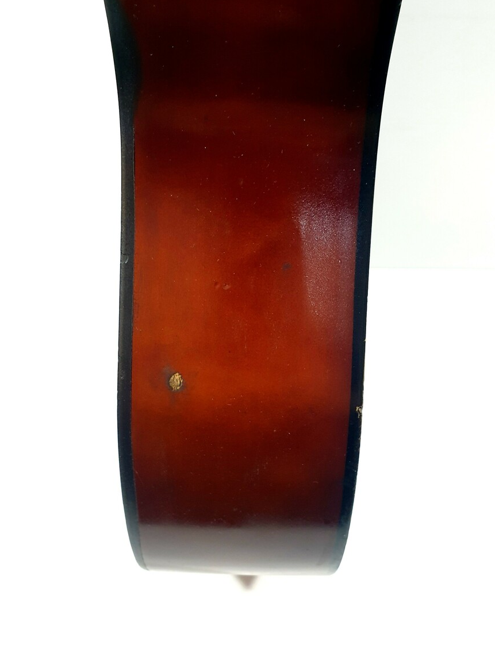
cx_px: 269
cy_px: 335
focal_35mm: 29
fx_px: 553
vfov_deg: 61.7
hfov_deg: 48.2
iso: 200
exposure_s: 1/50
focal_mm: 4.3
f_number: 2.4
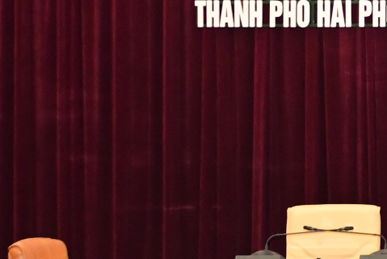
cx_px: 704
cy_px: 184
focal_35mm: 234
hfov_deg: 8.4
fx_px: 2517
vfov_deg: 5.9
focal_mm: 38
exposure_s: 1/200
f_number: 4.2
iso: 3200
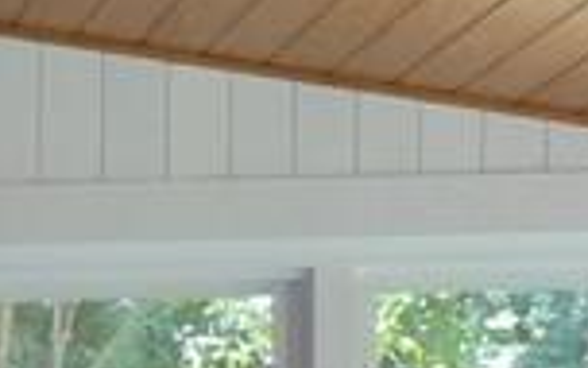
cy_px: 1011
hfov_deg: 10.9
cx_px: -503
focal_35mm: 179
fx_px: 2868
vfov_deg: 6.8
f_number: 3.5
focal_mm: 4.1
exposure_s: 1/30
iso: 160
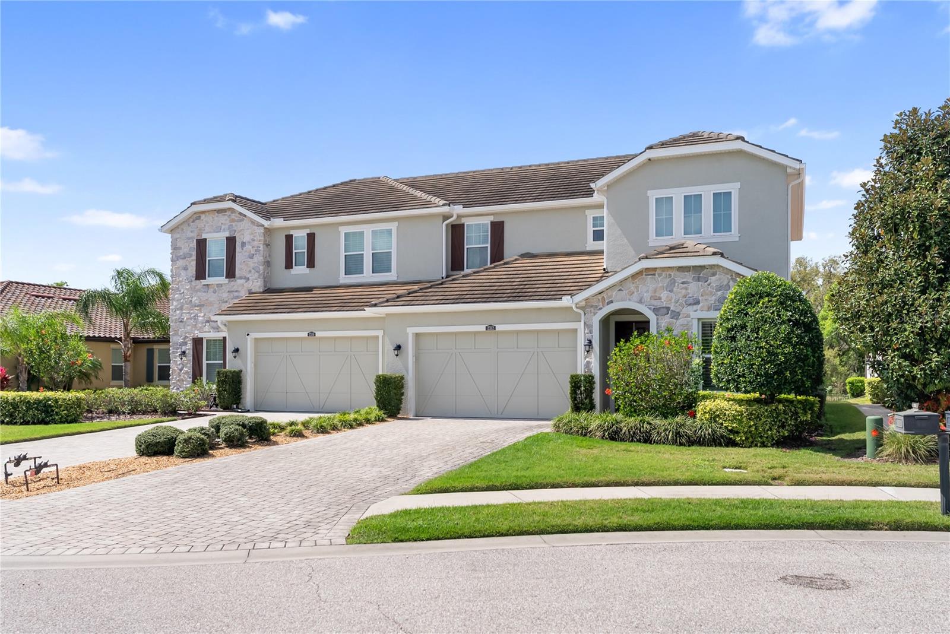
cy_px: 317
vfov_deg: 45.0
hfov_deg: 63.6
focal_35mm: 29
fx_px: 766
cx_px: 475
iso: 250
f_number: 2.8
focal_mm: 29
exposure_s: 1/8000
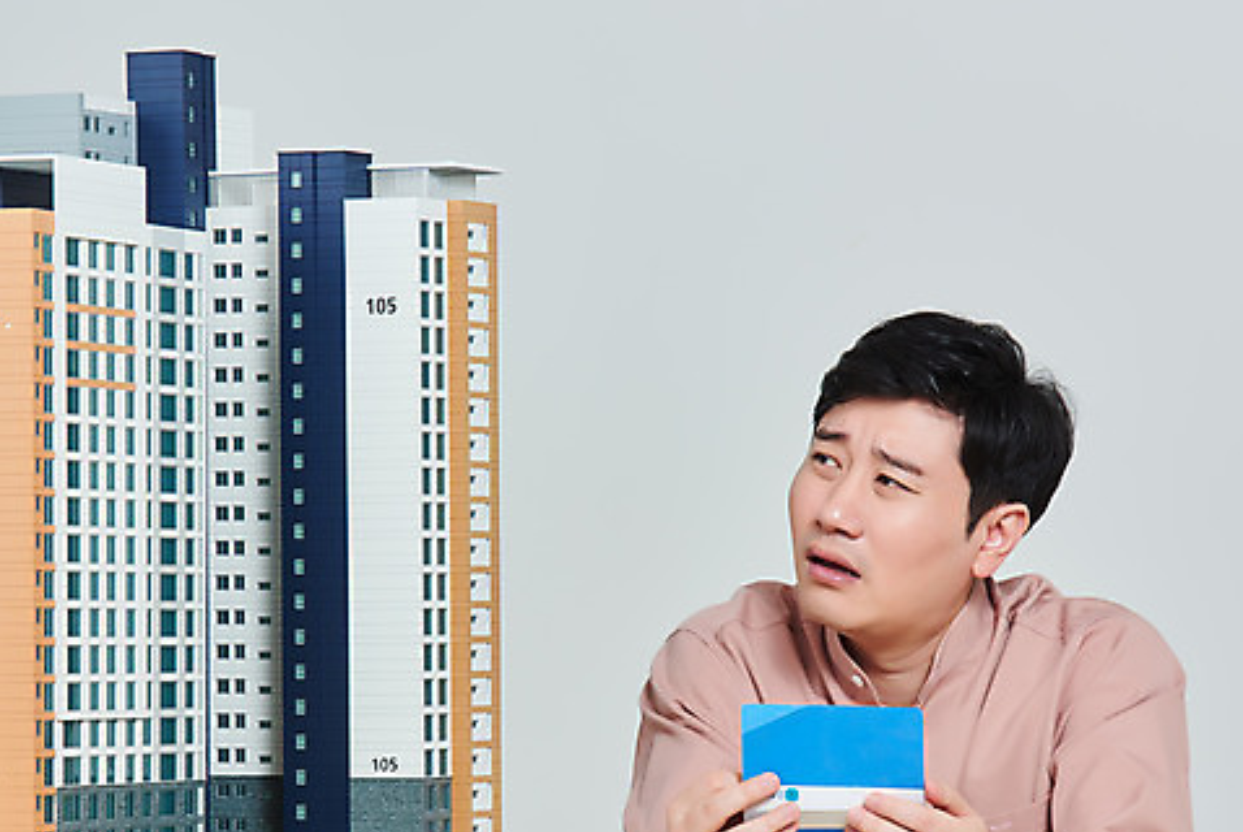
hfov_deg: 12.1
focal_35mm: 169
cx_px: 605
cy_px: 517
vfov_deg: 8.1
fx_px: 5842
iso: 100
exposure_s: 1/125
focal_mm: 135
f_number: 13
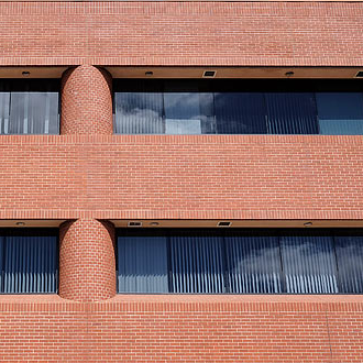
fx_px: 641
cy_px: 212
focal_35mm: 54
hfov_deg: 31.1
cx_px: 88
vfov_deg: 31.6
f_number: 16
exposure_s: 1/110
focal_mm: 23
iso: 200
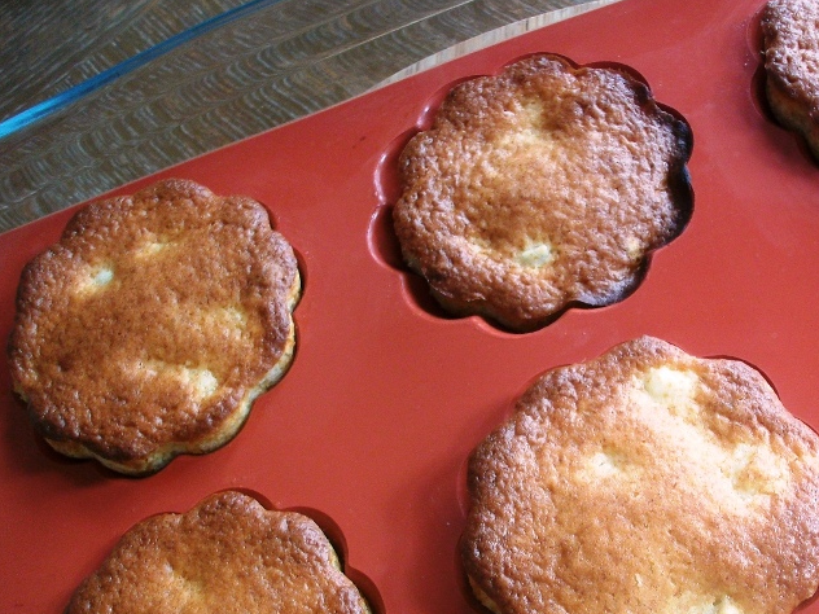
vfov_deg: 30.1
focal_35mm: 48
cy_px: 403
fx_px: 1136
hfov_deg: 38.7
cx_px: 608
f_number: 2.9
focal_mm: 5.7
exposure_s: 1/40
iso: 124
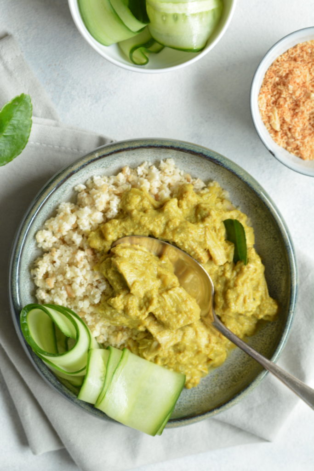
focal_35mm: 158
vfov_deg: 13.0
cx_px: 157
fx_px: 2060
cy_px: 236
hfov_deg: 8.7
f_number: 8
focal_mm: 105
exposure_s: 1/20
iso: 200
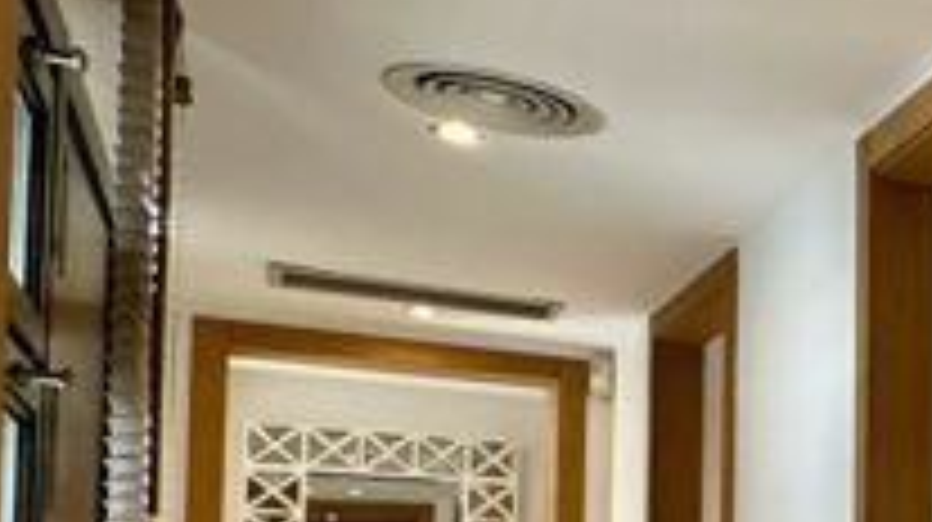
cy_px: 576
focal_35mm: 52
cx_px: 1497
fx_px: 1284
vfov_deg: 21.8
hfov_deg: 25.6
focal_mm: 2.22
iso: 160
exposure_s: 1/99
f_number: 2.2
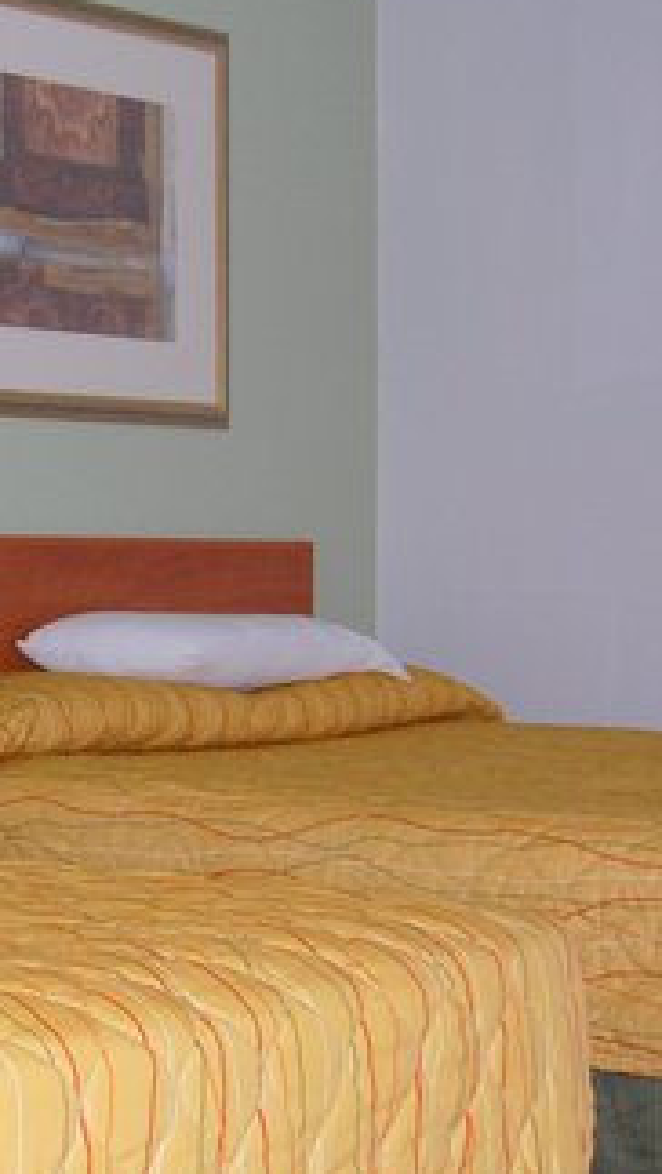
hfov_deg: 16.2
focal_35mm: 70
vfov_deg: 30.1
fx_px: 2182
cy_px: 678
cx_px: -233
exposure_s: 1/60
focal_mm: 18
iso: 400
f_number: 3.5
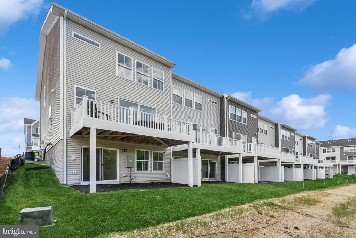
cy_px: 119
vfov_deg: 77.3
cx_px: 178
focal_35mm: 15
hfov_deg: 100.4
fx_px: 148
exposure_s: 1/125
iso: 400
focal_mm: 10
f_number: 11
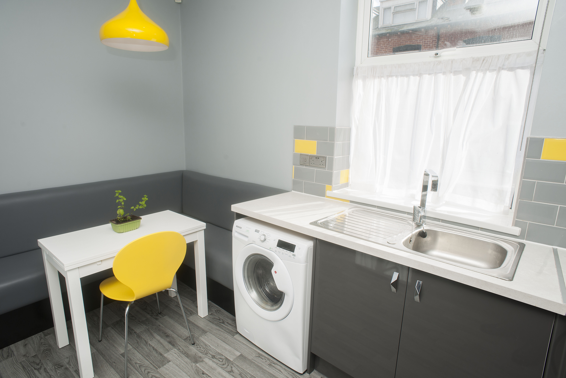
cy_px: 189
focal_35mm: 20
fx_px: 314
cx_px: 283
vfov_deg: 61.9
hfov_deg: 84.0
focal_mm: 20
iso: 200
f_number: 7.1
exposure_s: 1/160
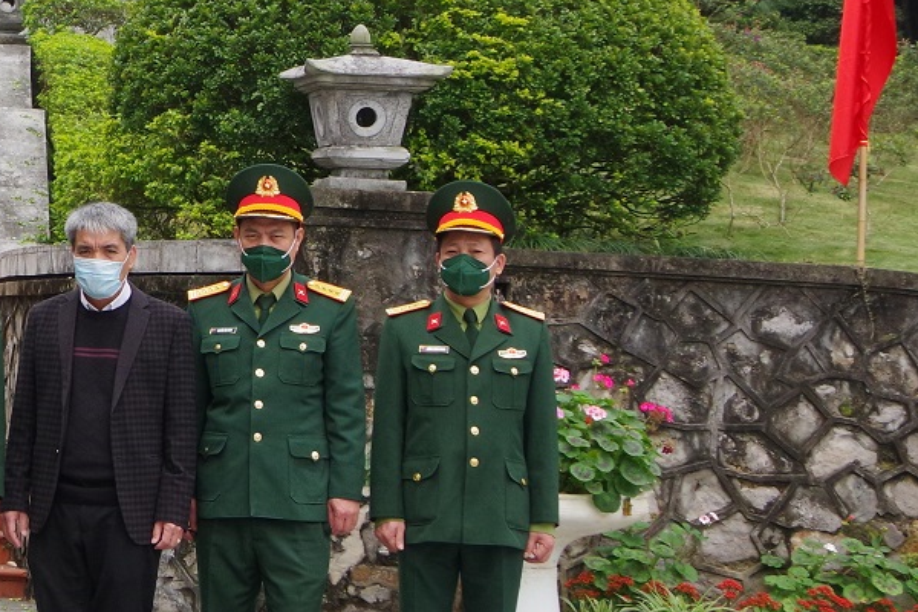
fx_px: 2371
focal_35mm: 93
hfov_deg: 20.3
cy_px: 161
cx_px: -237
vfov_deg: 14.7
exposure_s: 1/400
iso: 800
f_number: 9
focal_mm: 21
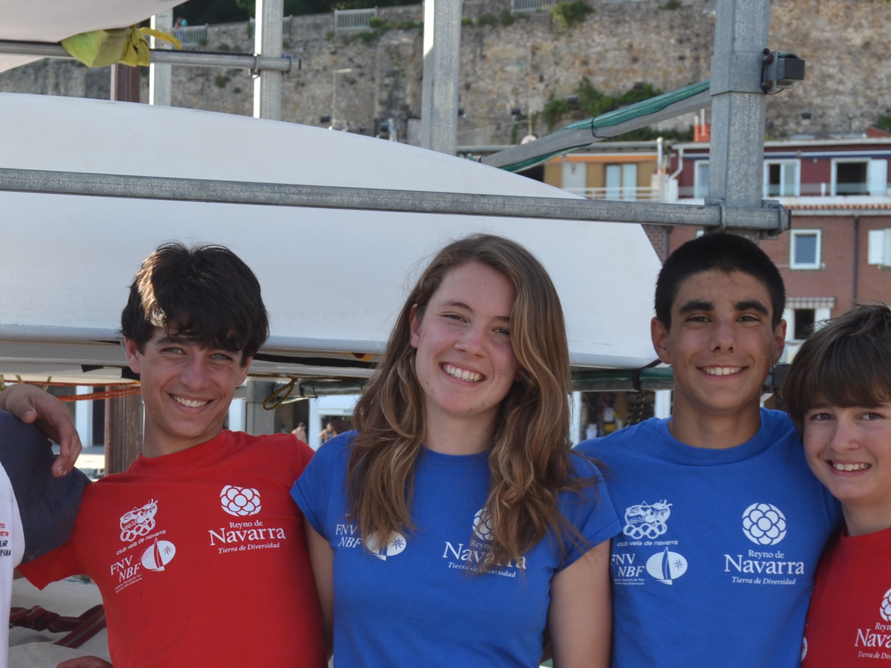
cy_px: 475
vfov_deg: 17.3
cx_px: 160
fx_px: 2188
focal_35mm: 85
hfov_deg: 22.7
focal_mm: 26
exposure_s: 1/160
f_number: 6.3
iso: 100
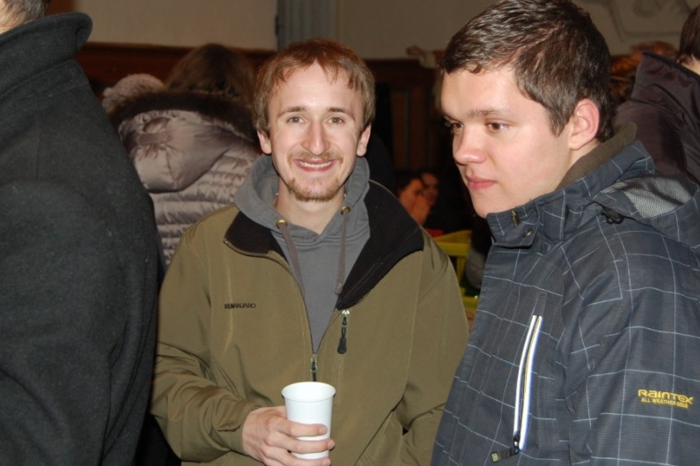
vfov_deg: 22.7
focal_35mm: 60
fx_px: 1157
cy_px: 214
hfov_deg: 33.6
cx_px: 317
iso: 400
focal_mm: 35
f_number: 4.8
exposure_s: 1/60
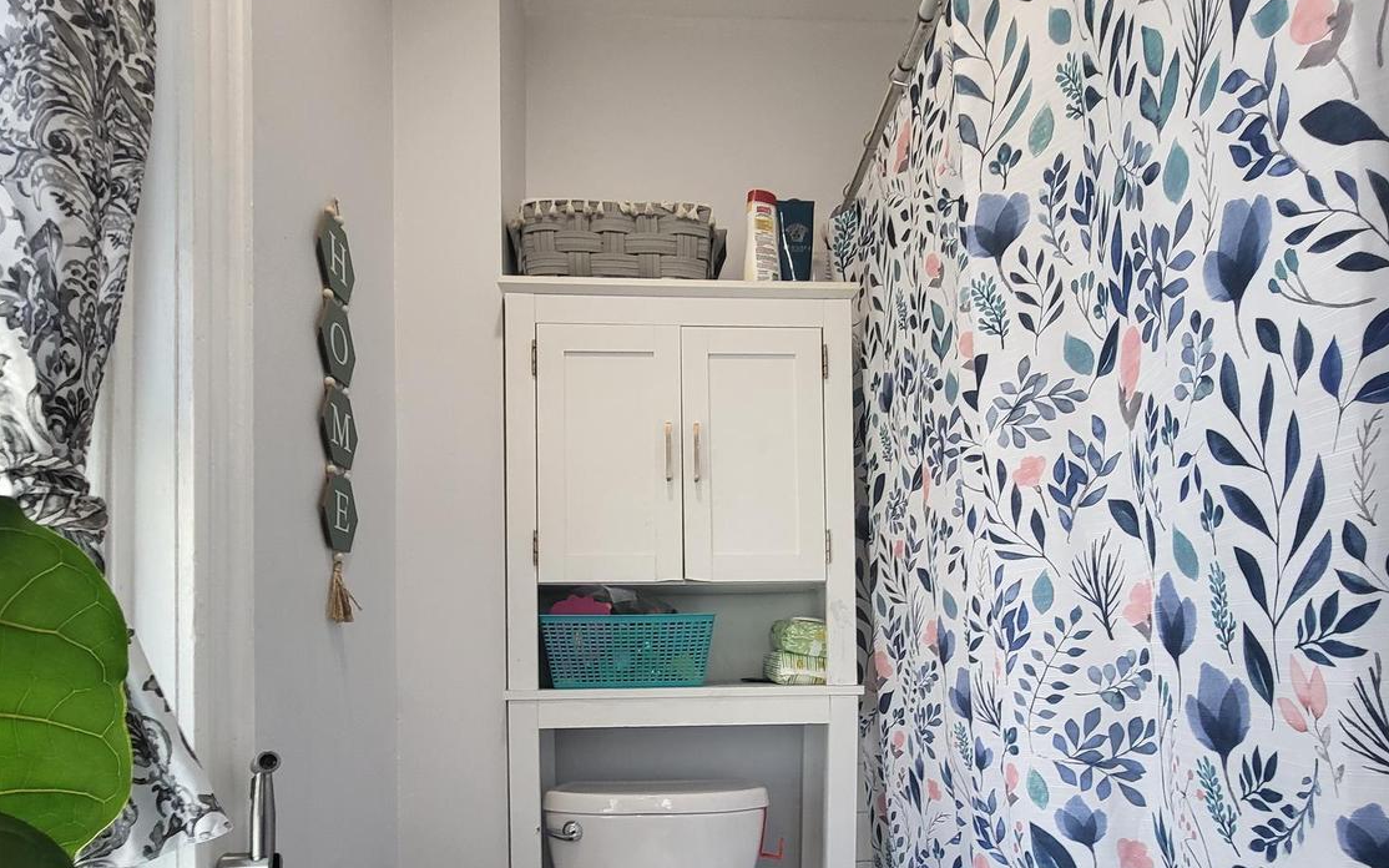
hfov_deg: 88.0
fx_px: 719
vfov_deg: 58.7
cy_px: 658
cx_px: 693
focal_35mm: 19
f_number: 2.2
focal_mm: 1.74
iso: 100
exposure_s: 1/60
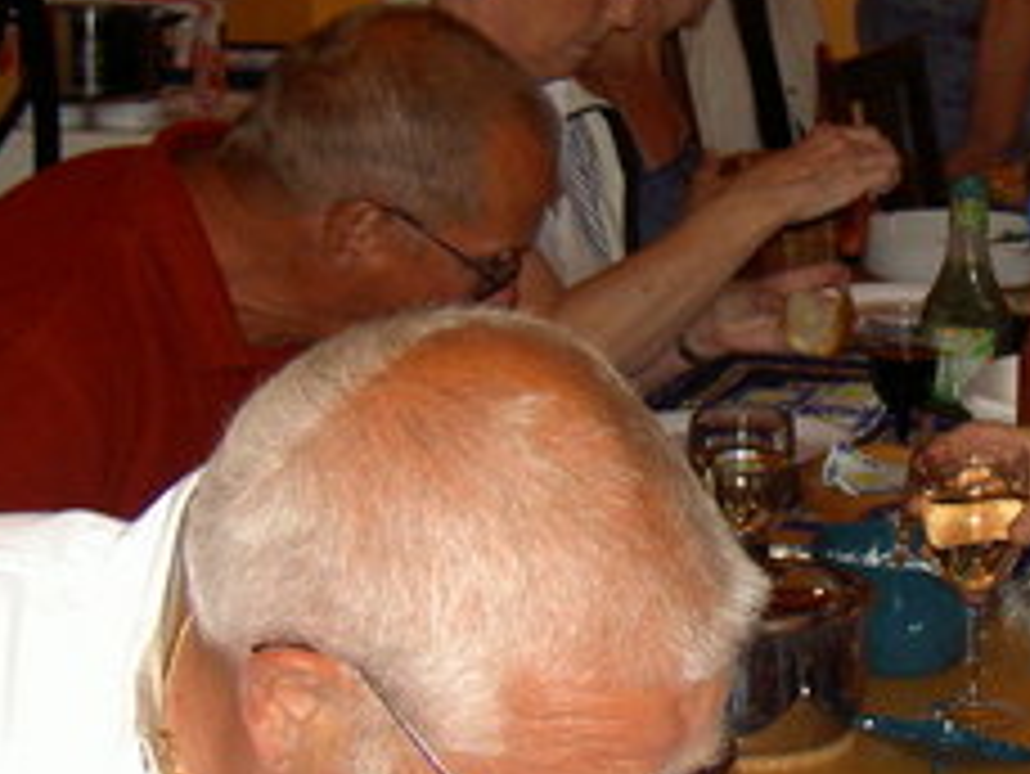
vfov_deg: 12.5
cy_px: 286
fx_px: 3543
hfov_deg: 16.3
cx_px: 922
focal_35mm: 119
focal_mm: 8
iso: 100
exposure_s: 1/60
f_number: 2.8
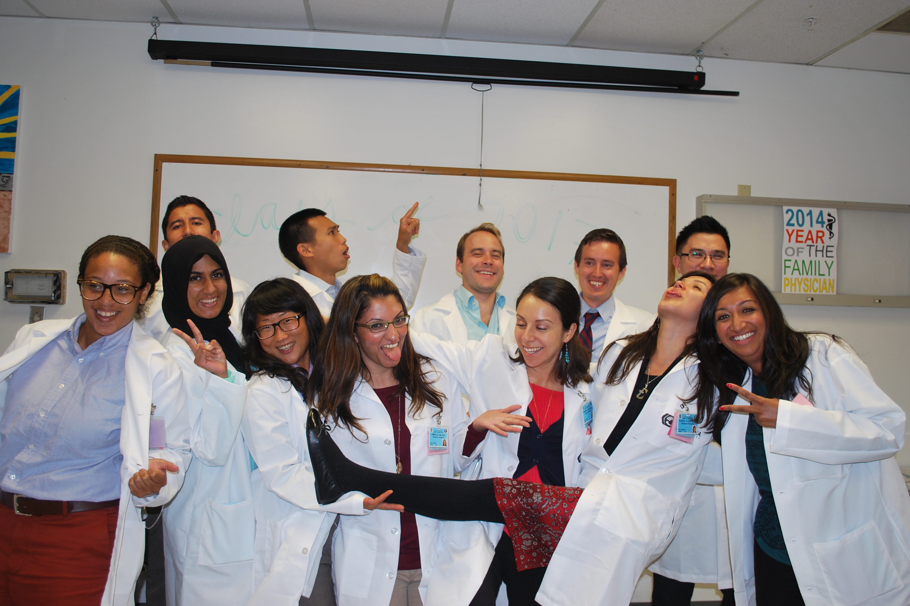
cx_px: 460
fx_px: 859
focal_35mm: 34
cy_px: 299
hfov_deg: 55.8
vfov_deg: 38.9
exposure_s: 1/60
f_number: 4
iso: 200
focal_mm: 22
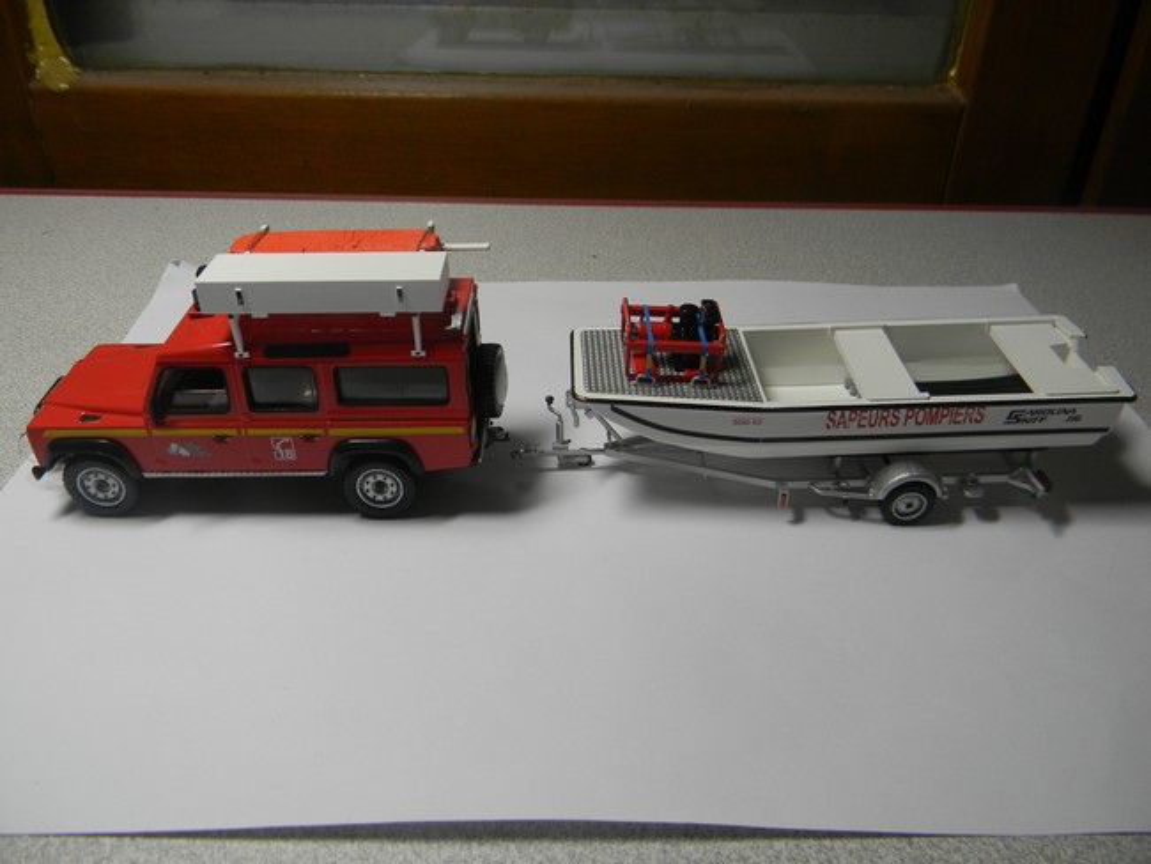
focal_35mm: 28
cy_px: 432
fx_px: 931
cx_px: 576
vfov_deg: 49.8
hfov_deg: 63.4
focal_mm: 5
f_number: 3.5
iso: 80
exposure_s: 1/31
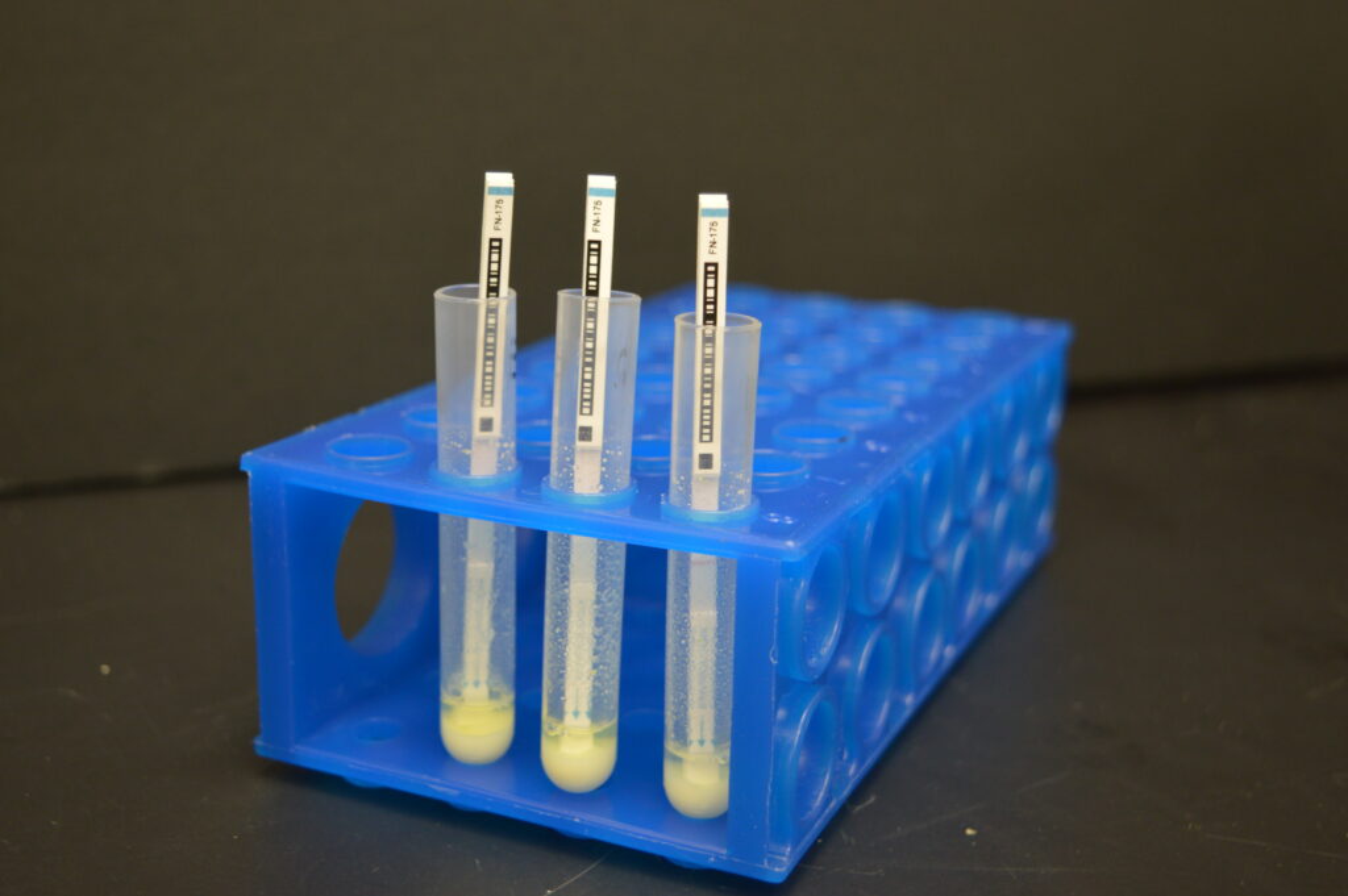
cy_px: 448
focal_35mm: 48
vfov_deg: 28.0
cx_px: 674
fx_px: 1796
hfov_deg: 41.1
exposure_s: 1/15
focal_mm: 32
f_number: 4.5
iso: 560
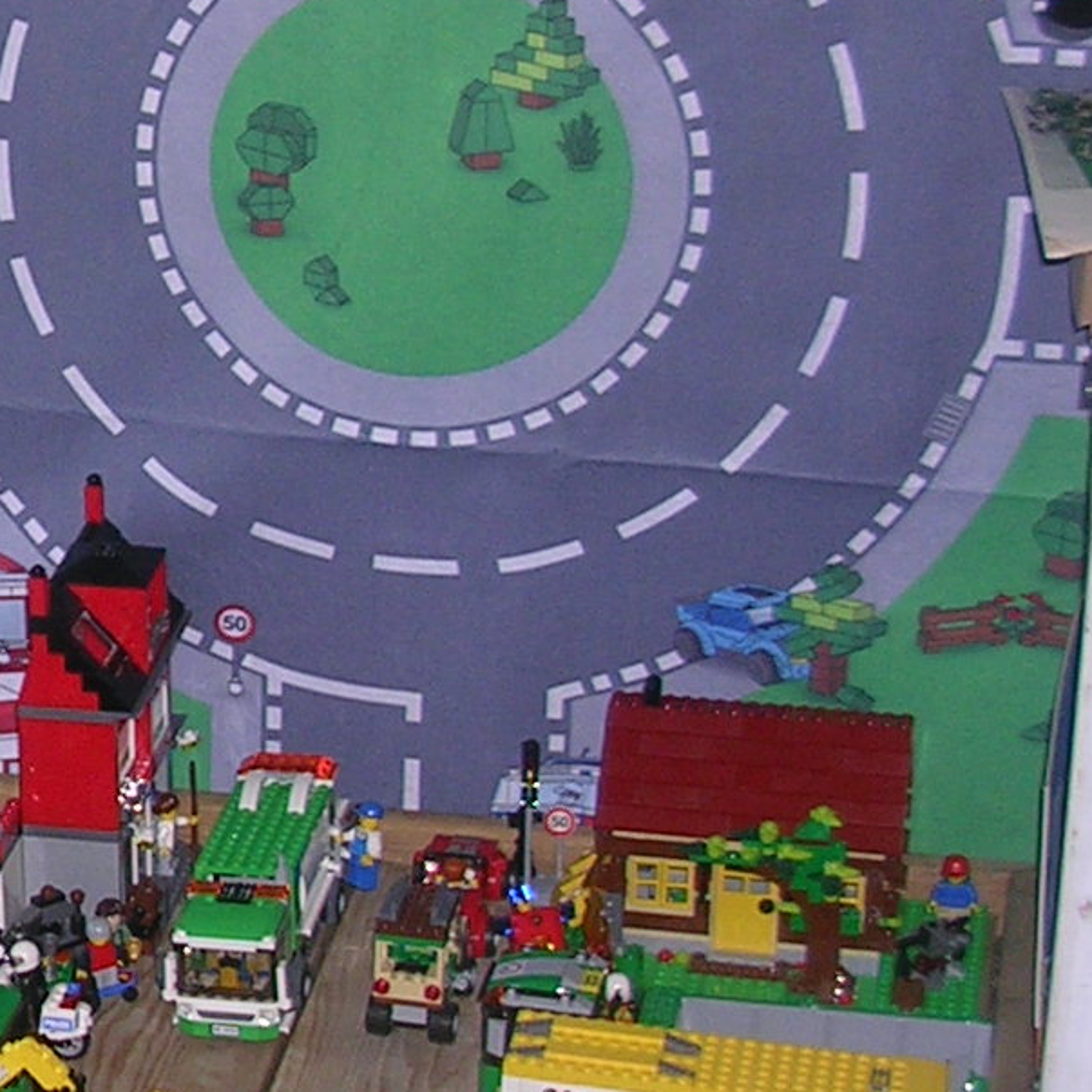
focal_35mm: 114
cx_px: -614
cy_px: 335
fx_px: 4069
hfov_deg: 14.2
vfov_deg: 15.2
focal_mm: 5.8
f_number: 2.8
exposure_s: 1/60.1
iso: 50
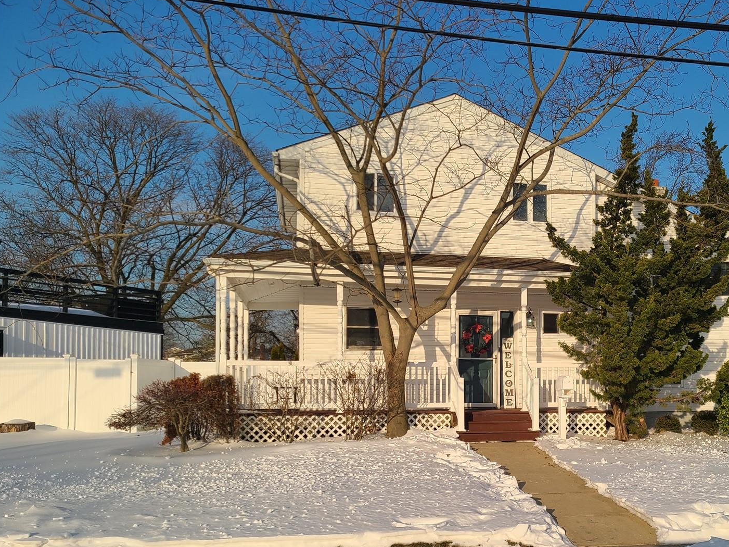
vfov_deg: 37.3
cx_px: 528
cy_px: 367
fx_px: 800
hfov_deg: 47.5
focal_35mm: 38
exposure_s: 1/3483
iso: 40
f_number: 1.8
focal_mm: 5.4
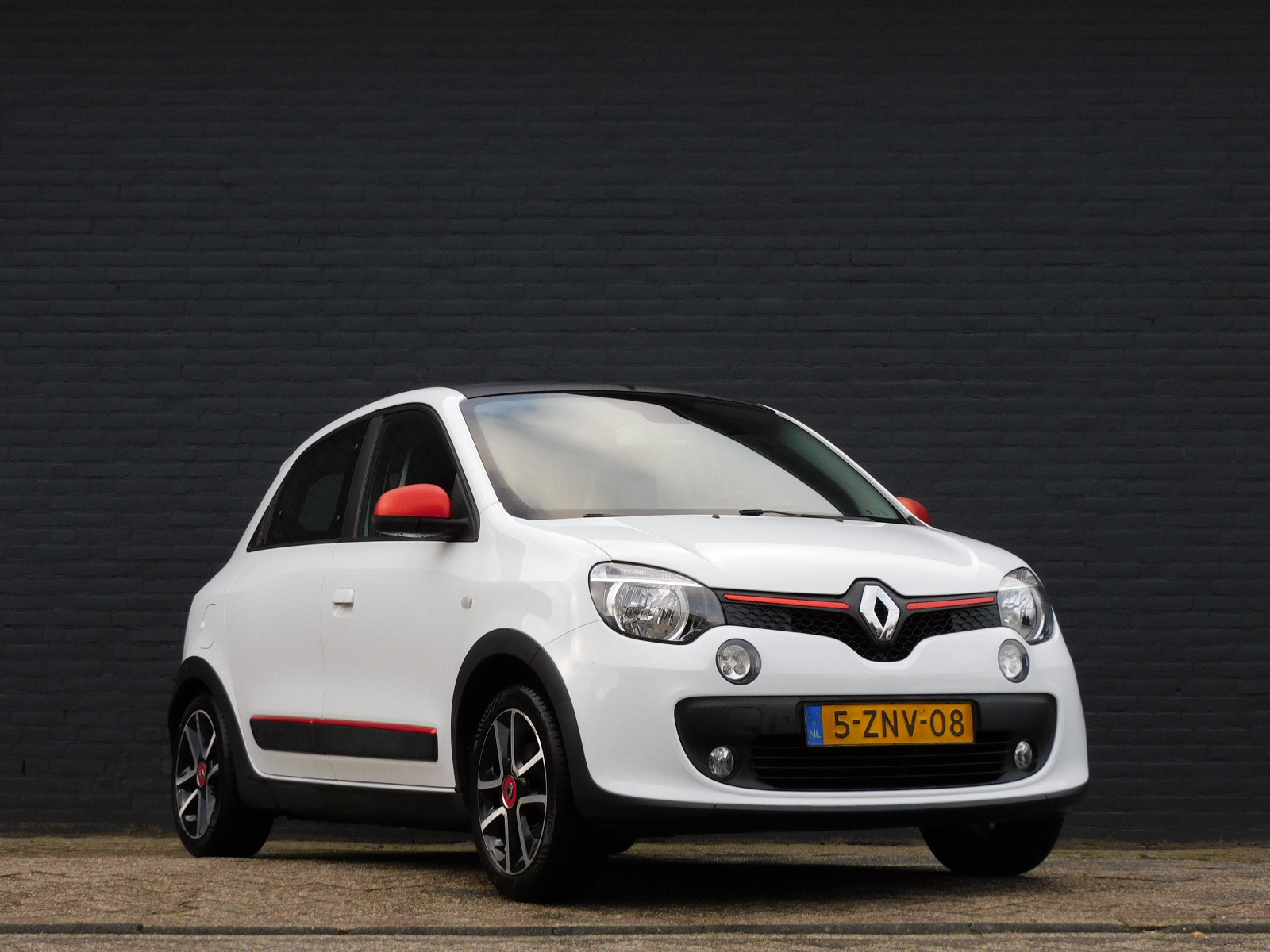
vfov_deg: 18.4
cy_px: 476
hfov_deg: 24.4
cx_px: 635
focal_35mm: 80
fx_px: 2935
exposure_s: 1/125
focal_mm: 14.3
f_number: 4.5
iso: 125
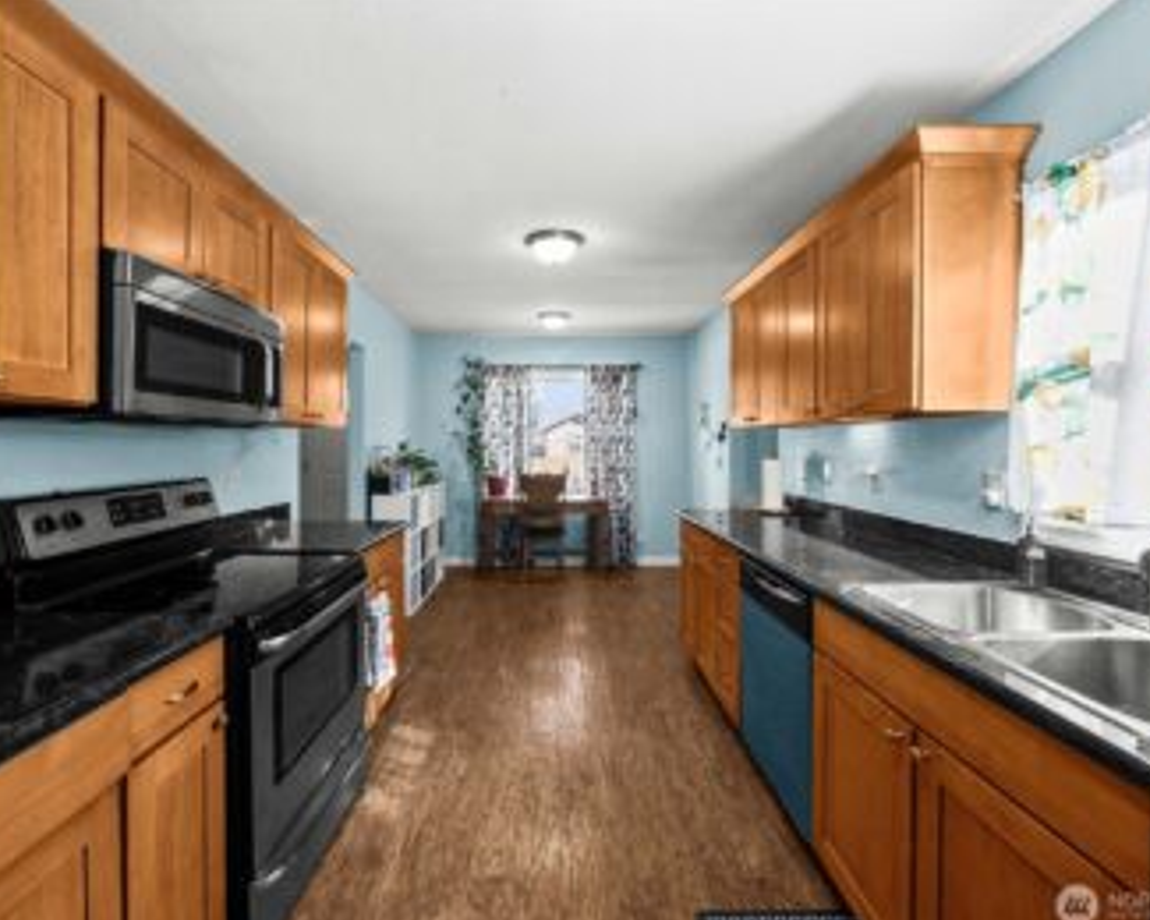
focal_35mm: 15
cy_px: 465
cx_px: 552
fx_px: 511
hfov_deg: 96.7
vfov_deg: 84.0
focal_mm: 13
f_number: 7.1
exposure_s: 1/5
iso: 1000
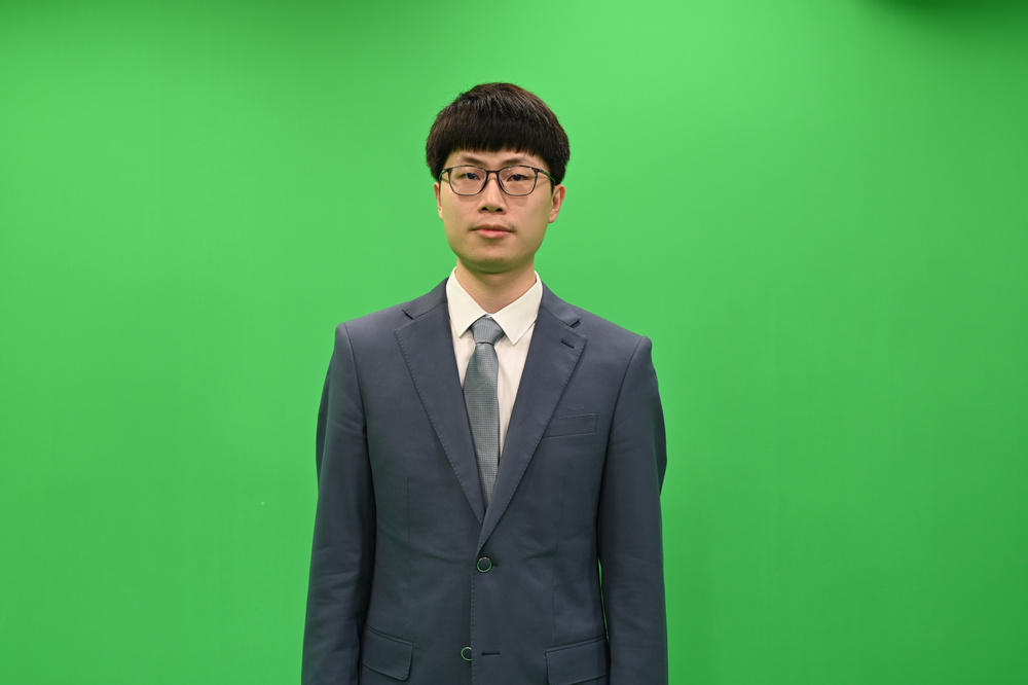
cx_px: 514
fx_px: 1256
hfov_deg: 44.5
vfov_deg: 30.5
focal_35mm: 44
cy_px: 342
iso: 360
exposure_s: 1/250
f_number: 4
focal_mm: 44
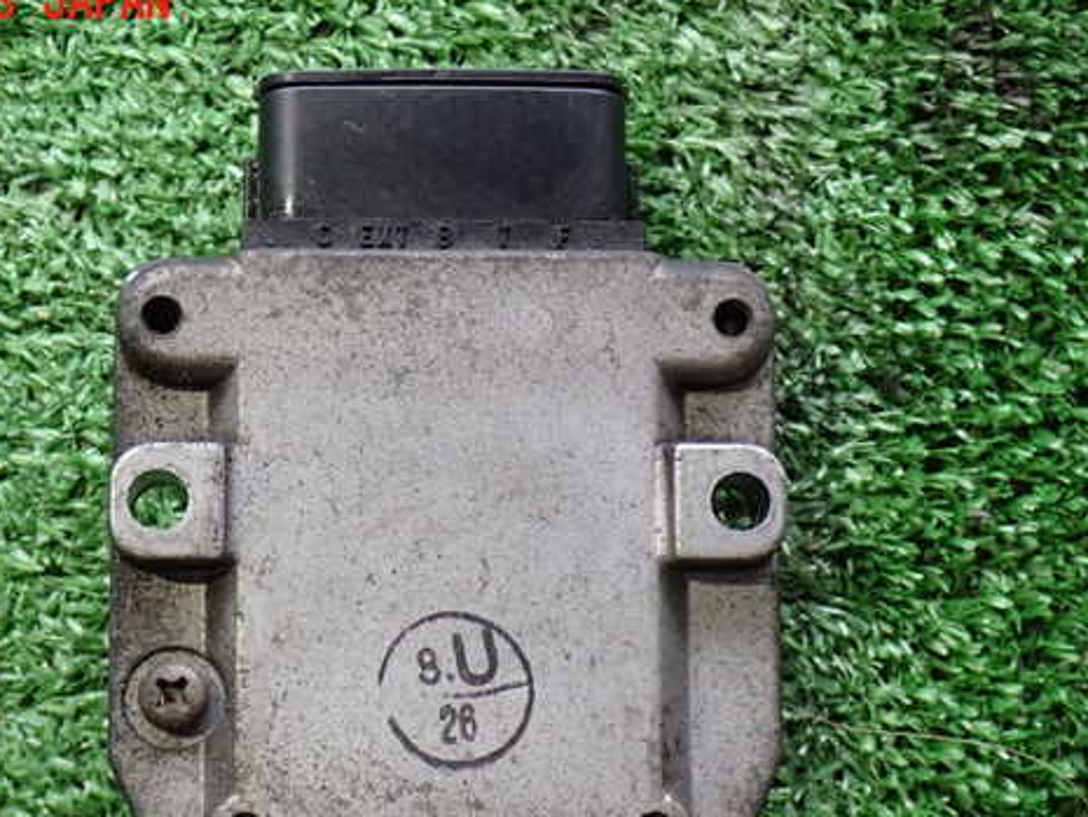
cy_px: 501
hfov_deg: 24.4
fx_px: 2515
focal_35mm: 80
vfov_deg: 18.4
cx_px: 447
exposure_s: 1/60
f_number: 3.6
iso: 800
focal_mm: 11.09
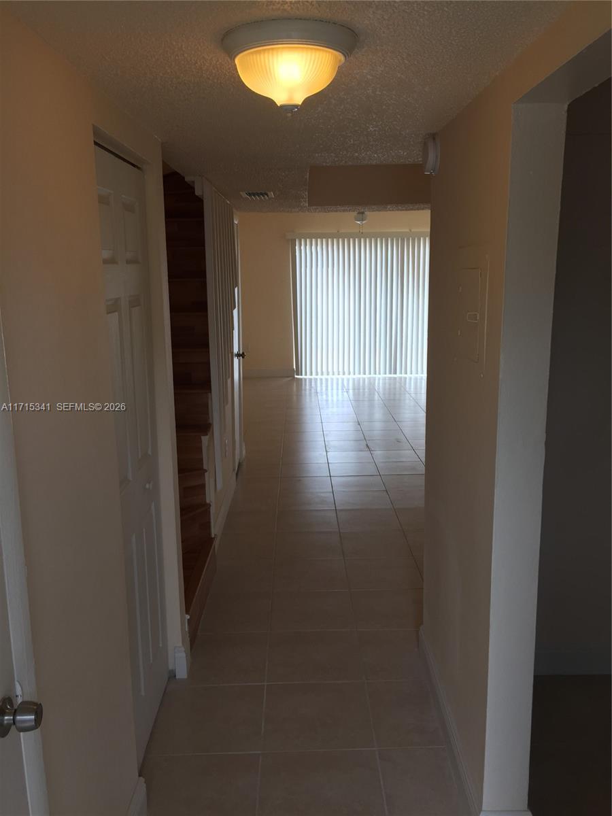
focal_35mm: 29
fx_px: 684
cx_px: 306
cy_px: 408
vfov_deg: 61.7
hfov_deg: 48.2
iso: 32
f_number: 2.2
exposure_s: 1/60
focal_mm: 4.15
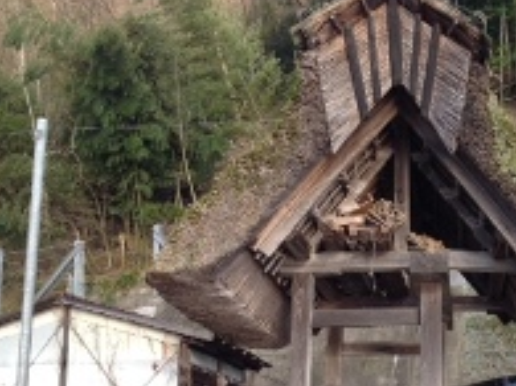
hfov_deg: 27.6
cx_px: 418
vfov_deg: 21.0
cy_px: 311
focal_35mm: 69
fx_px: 1028
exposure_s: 1/315
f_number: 2.4
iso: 50
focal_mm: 4.28
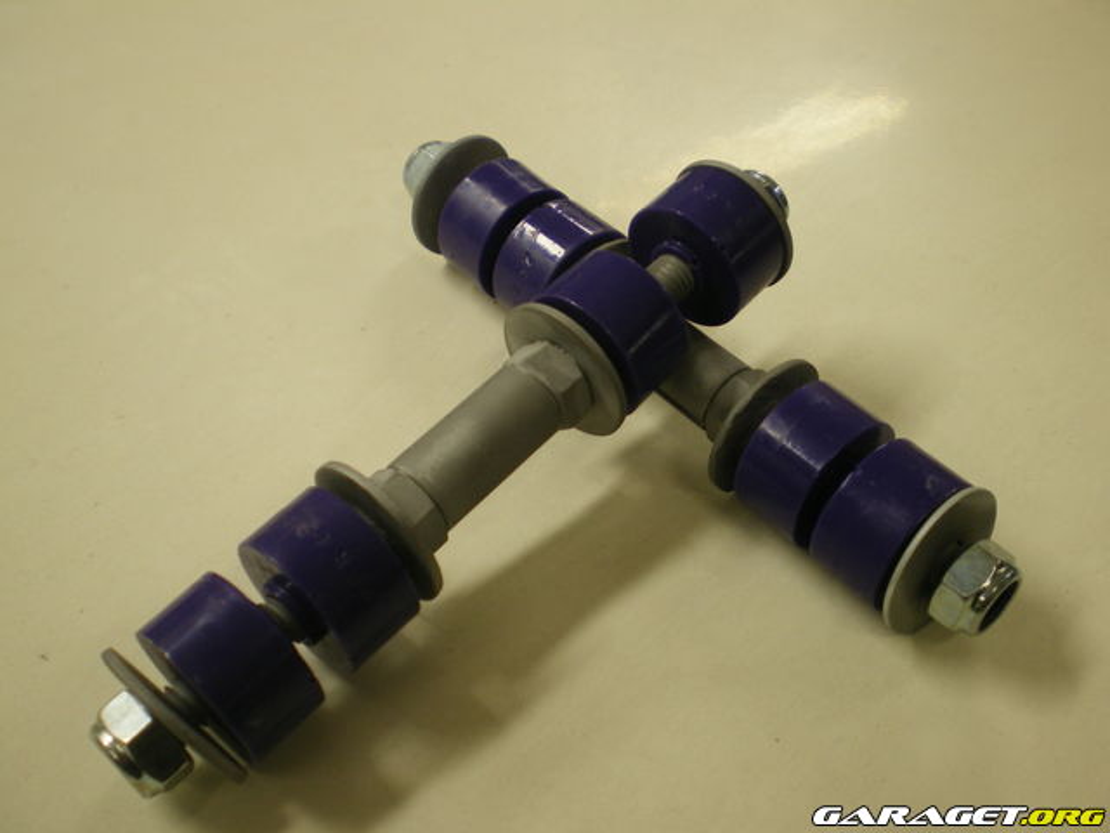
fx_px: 1219
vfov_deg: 37.7
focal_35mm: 38
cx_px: 555
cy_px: 416
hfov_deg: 49.0
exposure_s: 1/30
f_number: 3.1
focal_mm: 6.3
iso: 80
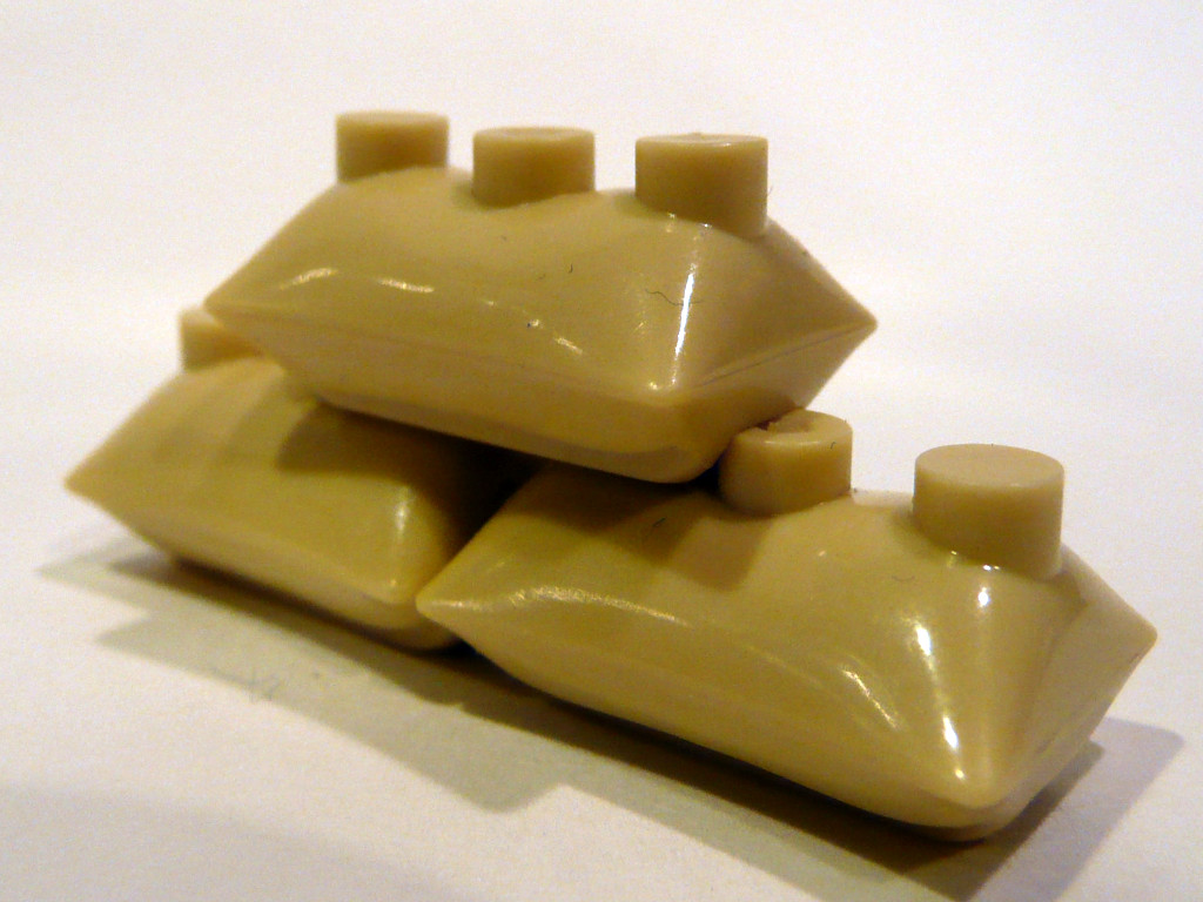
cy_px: 451
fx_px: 973
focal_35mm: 28
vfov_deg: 49.7
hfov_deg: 63.4
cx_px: 602
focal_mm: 4.6
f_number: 3.3
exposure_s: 1/13
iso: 200
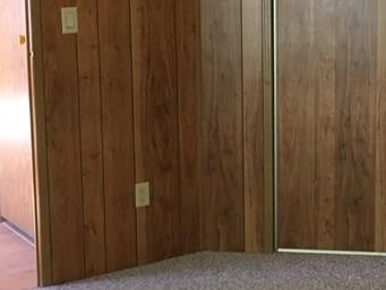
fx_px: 970
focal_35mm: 87
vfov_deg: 16.9
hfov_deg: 21.7
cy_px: 69
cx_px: 381
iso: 80
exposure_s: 1/30
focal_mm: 4.15
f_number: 2.2
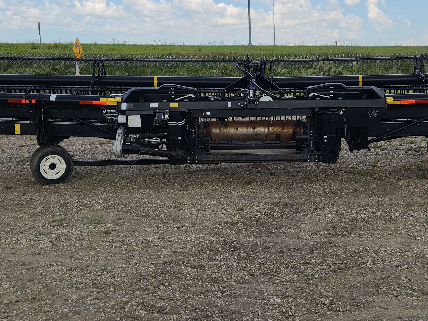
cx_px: 245
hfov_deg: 36.7
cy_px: 93
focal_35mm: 52
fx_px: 643
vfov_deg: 27.8
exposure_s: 1/1067
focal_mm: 5.4
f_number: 1.8
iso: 20
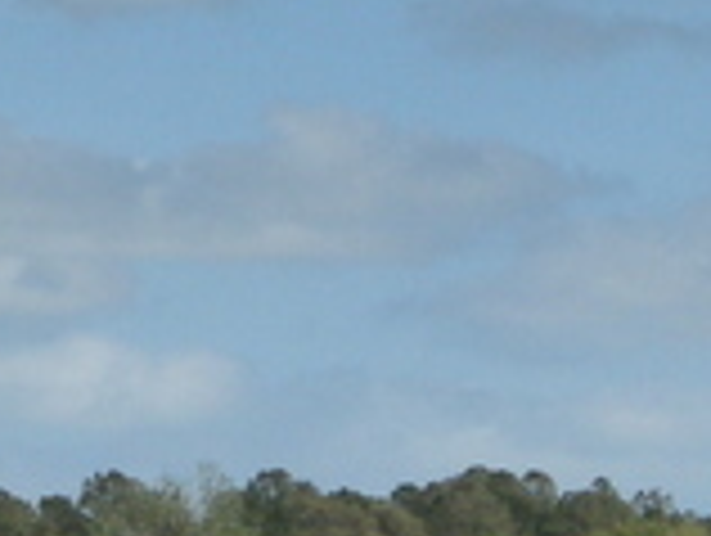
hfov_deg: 5.3
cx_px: 72
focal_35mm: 374
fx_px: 7694
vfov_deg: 4.0
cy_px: 333
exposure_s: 1/360
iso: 64
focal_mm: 15.7
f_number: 6.8
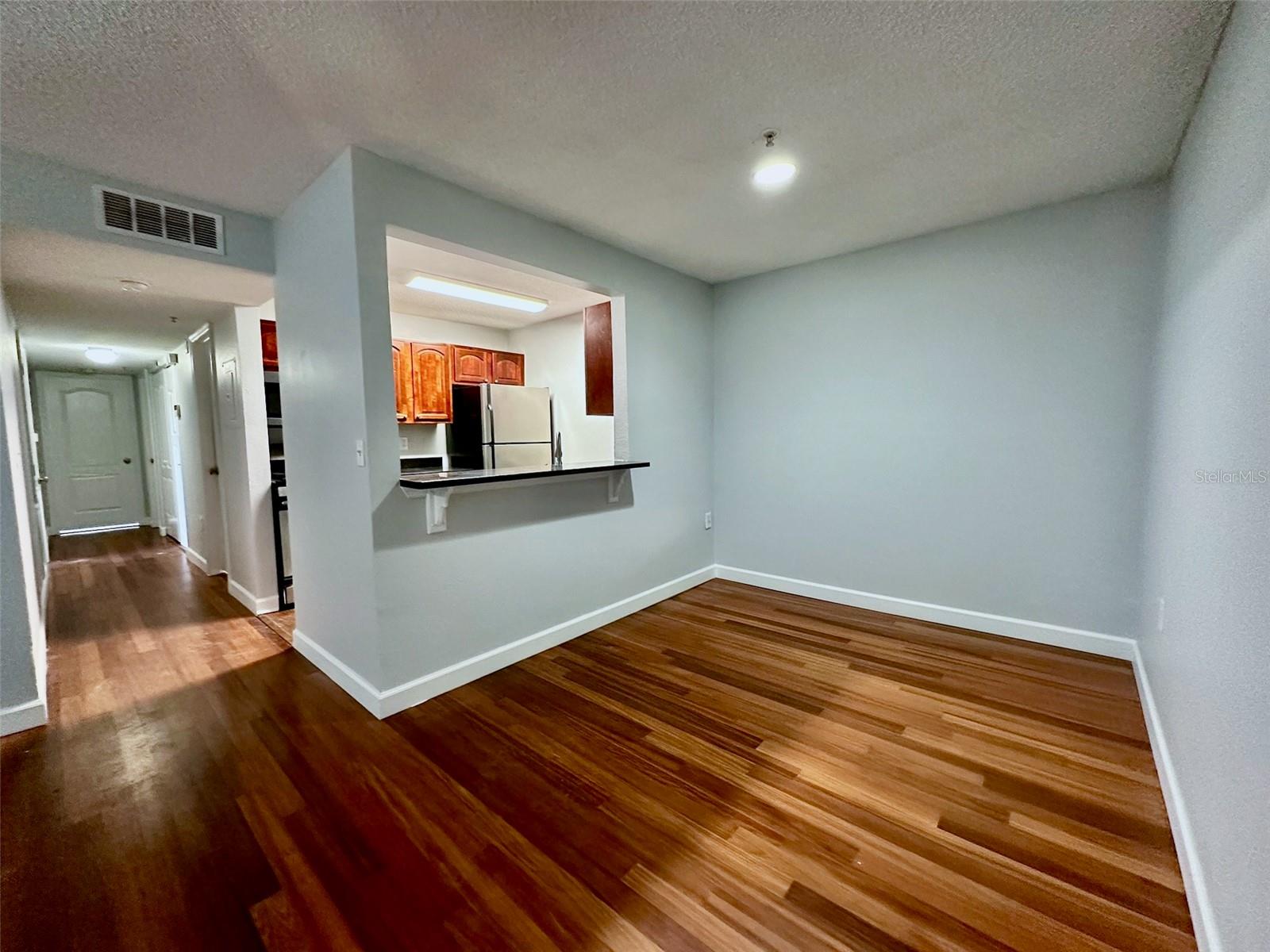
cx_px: 635
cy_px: 476
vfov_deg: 85.7
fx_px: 514
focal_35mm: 14
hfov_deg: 102.1
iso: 500
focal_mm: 2.22
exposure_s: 1/60
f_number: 2.2
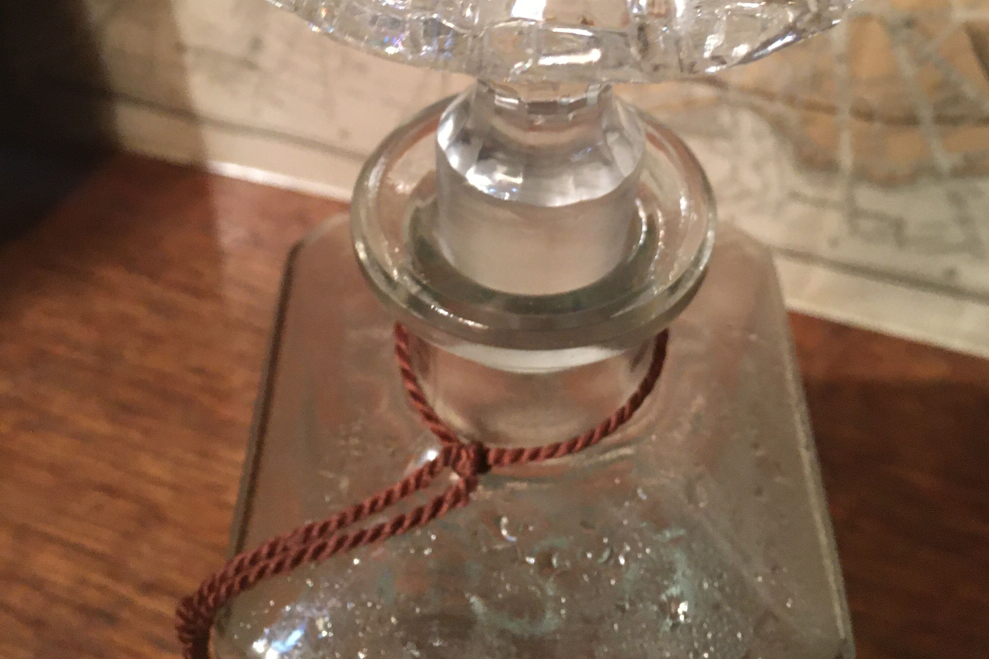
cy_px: 89
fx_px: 1126
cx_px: 503
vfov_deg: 31.4
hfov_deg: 47.4
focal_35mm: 41
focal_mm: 4.15
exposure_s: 1/17
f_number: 2.2
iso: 200
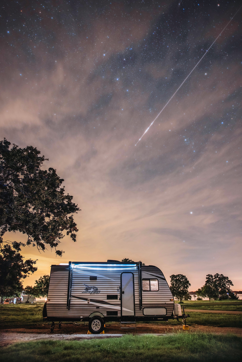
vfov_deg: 84.0
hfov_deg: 62.0
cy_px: 181
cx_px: 121
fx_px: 201
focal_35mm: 20
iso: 800
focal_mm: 20
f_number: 2.2
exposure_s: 25
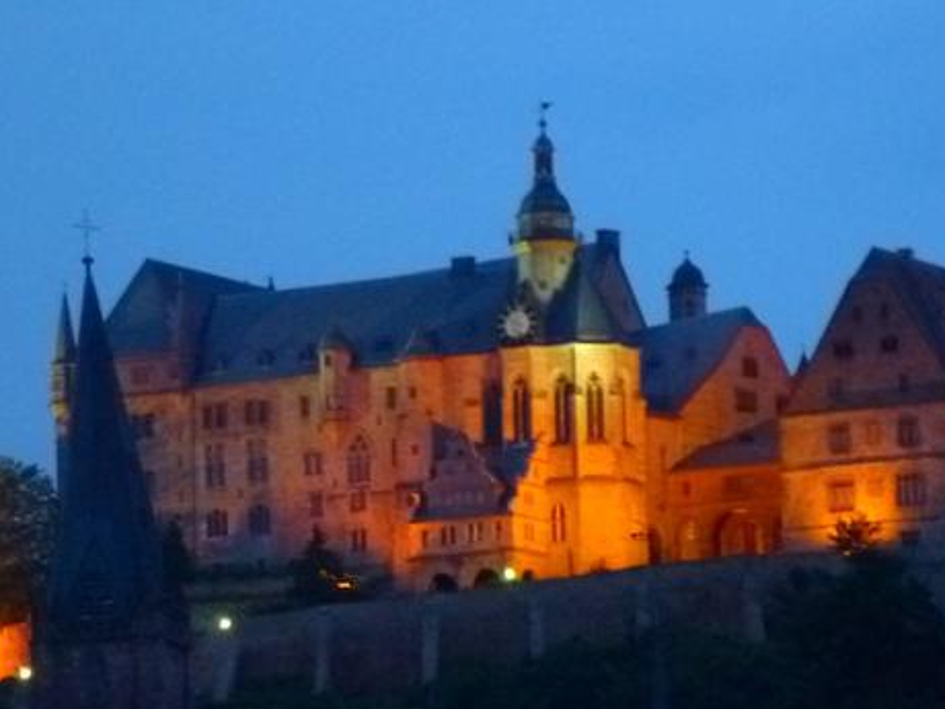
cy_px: 393
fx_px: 8927
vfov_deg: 4.5
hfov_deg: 6.1
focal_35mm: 327
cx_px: 573
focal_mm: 38.3
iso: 800
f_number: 5.5
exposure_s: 1/4
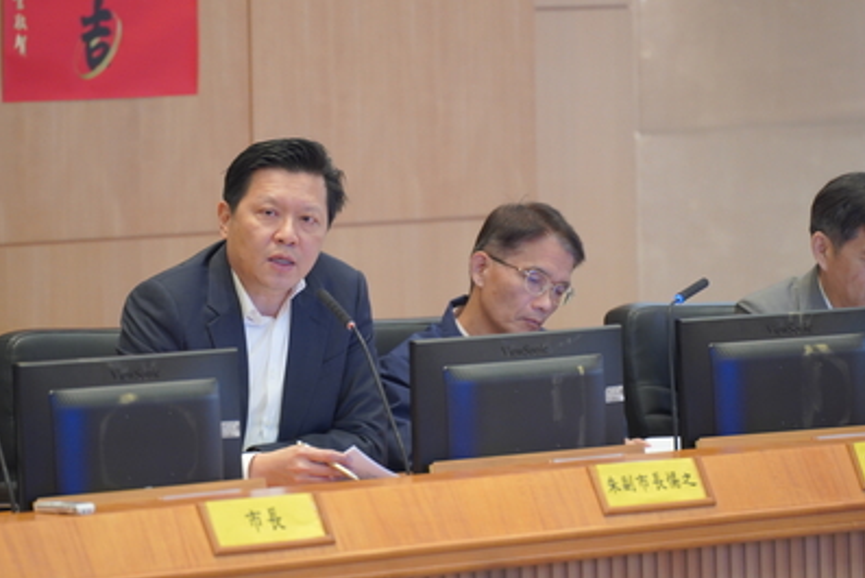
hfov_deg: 7.6
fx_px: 6538
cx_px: 431
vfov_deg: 5.1
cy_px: 289
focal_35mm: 272
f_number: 2.8
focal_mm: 180
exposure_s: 1/125
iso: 1600
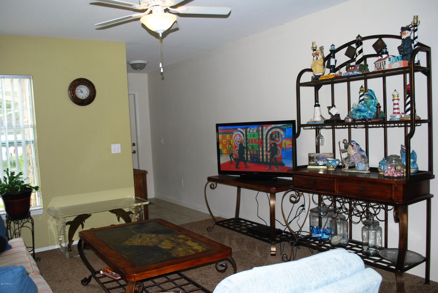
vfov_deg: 43.7
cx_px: 219
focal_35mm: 30
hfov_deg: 61.9
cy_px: 146
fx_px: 365
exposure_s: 1/60
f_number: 3.8
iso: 200
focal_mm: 20
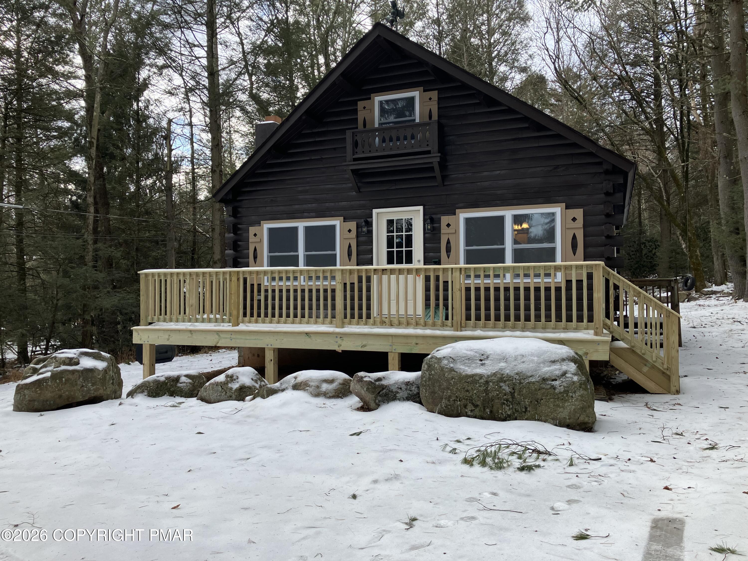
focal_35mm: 28
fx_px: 605
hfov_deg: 63.4
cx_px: 374
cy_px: 280
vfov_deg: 49.7
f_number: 1.8
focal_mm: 3.99
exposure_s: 1/347
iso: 32
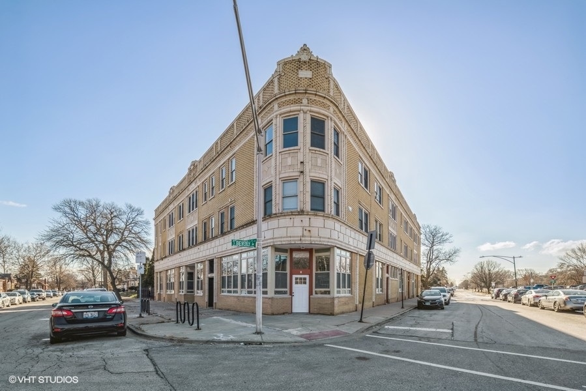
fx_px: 244
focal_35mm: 15
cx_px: 293
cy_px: 196
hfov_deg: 100.4
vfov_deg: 77.4
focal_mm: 15
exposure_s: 1/60
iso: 100
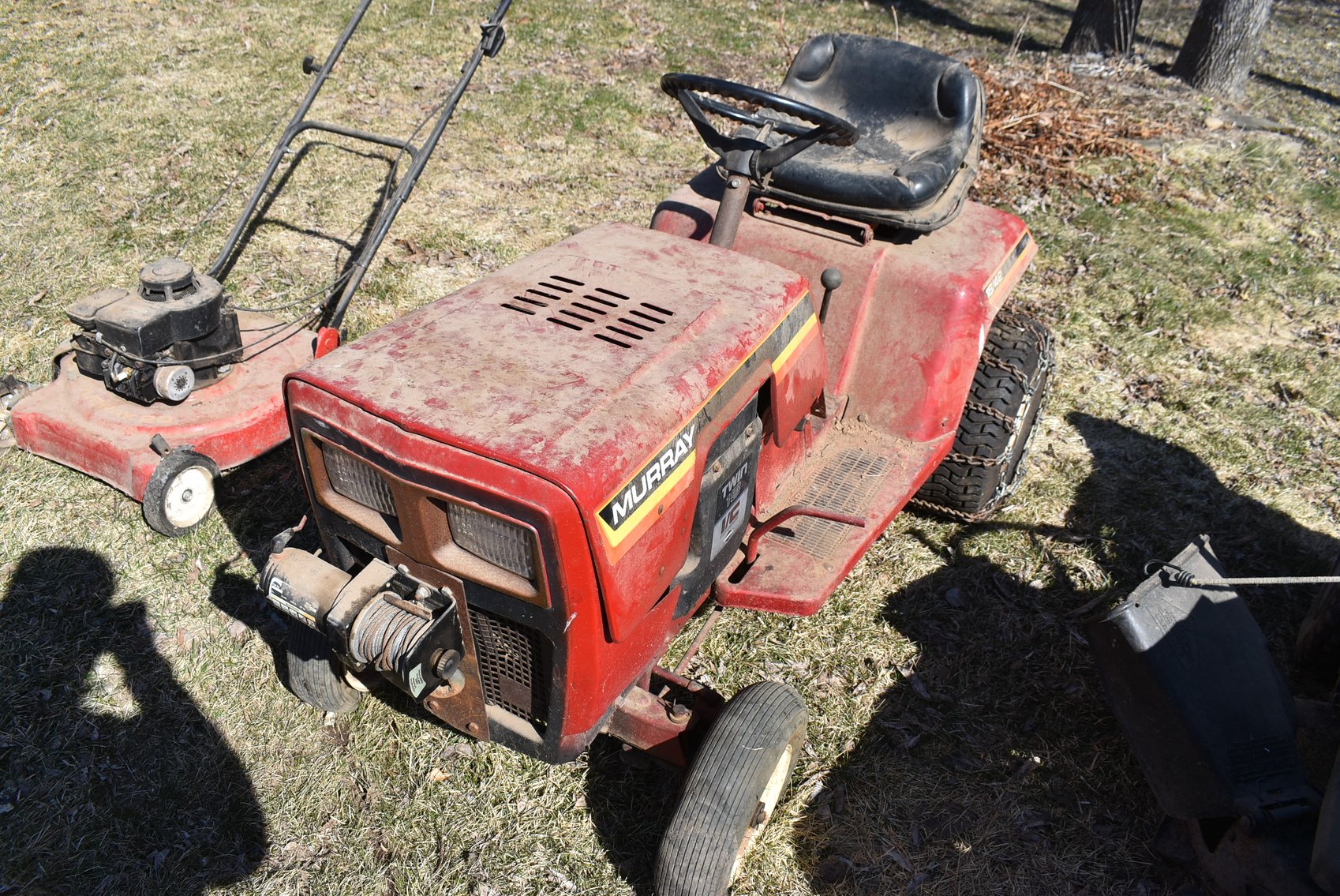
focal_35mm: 30
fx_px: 1117
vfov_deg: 43.7
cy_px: 448
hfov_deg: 61.9
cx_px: 670
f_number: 8
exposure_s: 1/250
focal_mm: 20
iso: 100
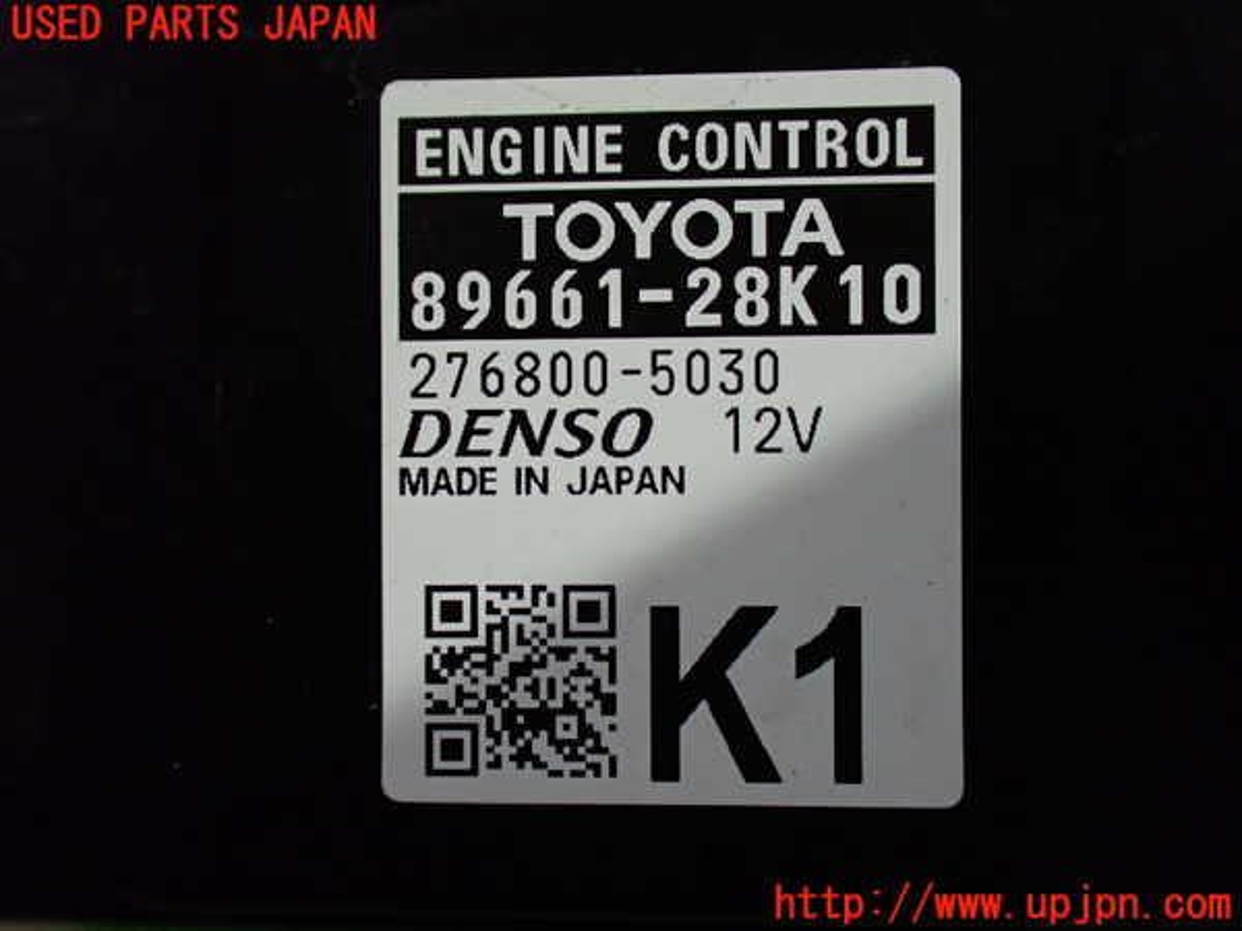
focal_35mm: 30
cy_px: 466
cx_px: 621
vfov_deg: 46.8
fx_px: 1076
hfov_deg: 60.0
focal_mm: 5.4
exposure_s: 1/100
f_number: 2.3
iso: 800
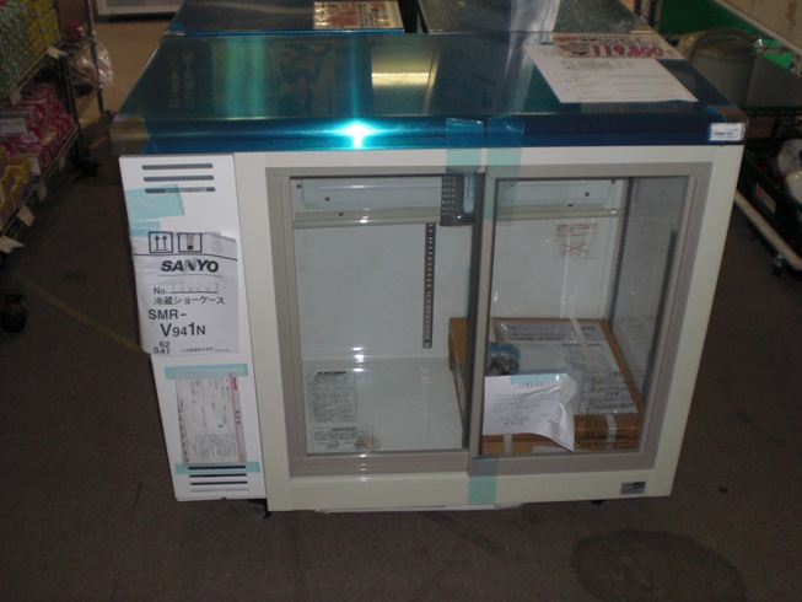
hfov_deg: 49.0
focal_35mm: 38
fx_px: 881
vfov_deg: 37.7
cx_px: 401
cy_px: 301
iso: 200
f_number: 3.1
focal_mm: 6.3
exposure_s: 1/60
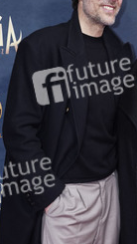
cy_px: 131
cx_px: 112
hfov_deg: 20.5
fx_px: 374
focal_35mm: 58
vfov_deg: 36.0
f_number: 4.5
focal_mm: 34
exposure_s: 1/200
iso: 2500
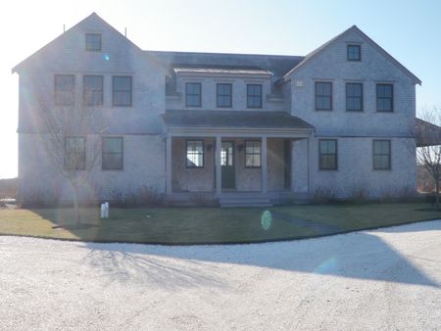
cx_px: 220
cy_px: 166
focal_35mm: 42
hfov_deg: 44.8
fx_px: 535
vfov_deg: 34.4
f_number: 6.3
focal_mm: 7.57
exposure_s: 1/125
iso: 50
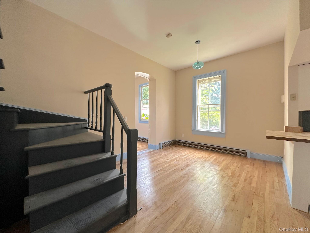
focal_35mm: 14
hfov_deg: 102.1
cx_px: 155
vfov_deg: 85.7
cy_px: 116
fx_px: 125
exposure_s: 1/99
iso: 160
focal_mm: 2.22
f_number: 2.2
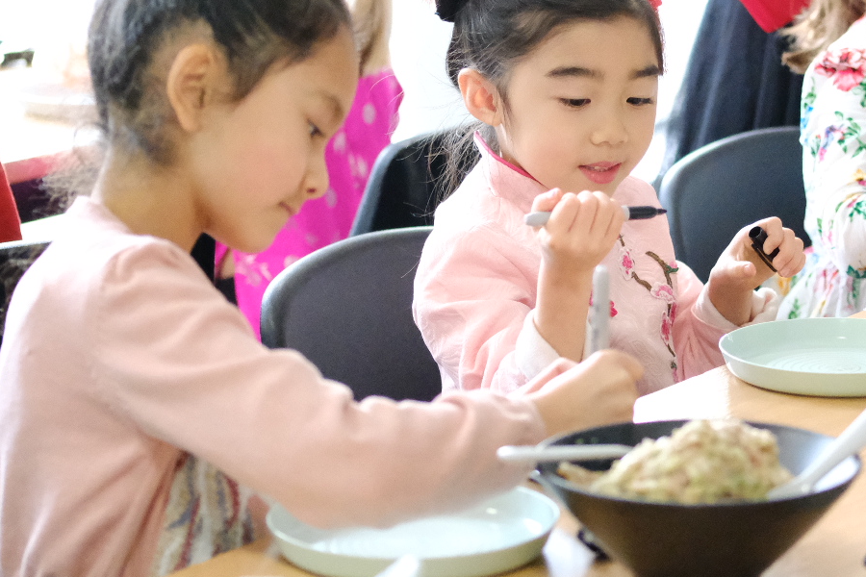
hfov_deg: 13.8
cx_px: 587
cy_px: 225
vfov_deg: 9.3
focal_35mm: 148
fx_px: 3560
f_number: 2
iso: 10000
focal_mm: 50
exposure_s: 1/1000
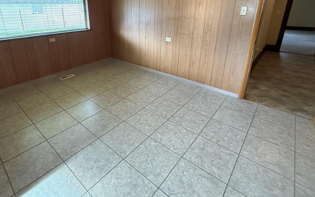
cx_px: 133
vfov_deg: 57.9
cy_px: 61
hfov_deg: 84.4
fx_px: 172
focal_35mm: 20
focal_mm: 2.22
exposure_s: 1/120
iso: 500
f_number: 2.2
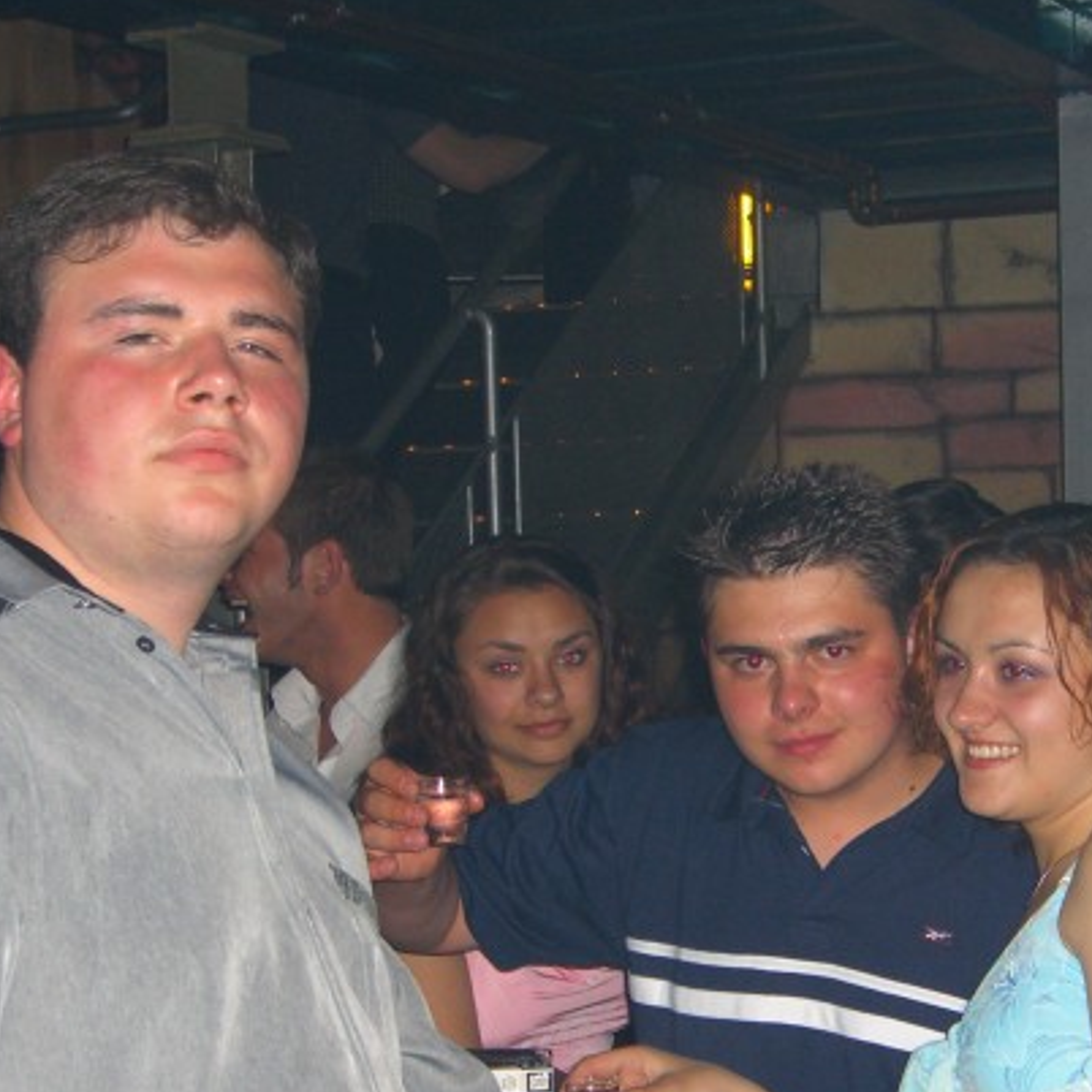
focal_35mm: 81
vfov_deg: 21.2
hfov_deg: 21.3
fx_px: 2891
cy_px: 801
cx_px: 761
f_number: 3.1
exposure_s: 1/60
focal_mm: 9.5
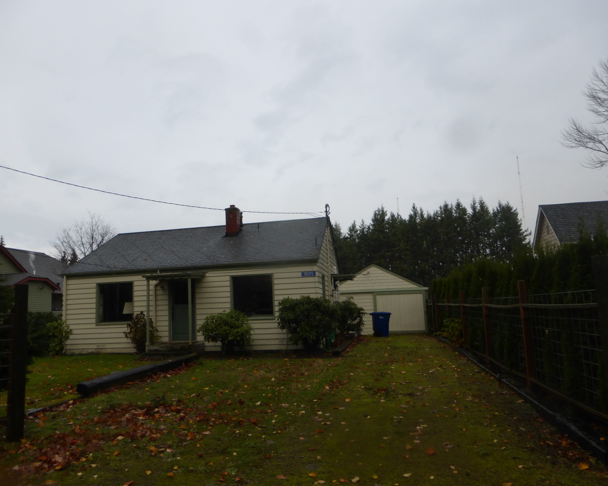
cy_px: 241
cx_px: 274
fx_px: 468
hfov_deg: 65.9
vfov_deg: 54.9
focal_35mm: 26
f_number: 3.3
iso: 100
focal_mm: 4.3
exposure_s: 1/400
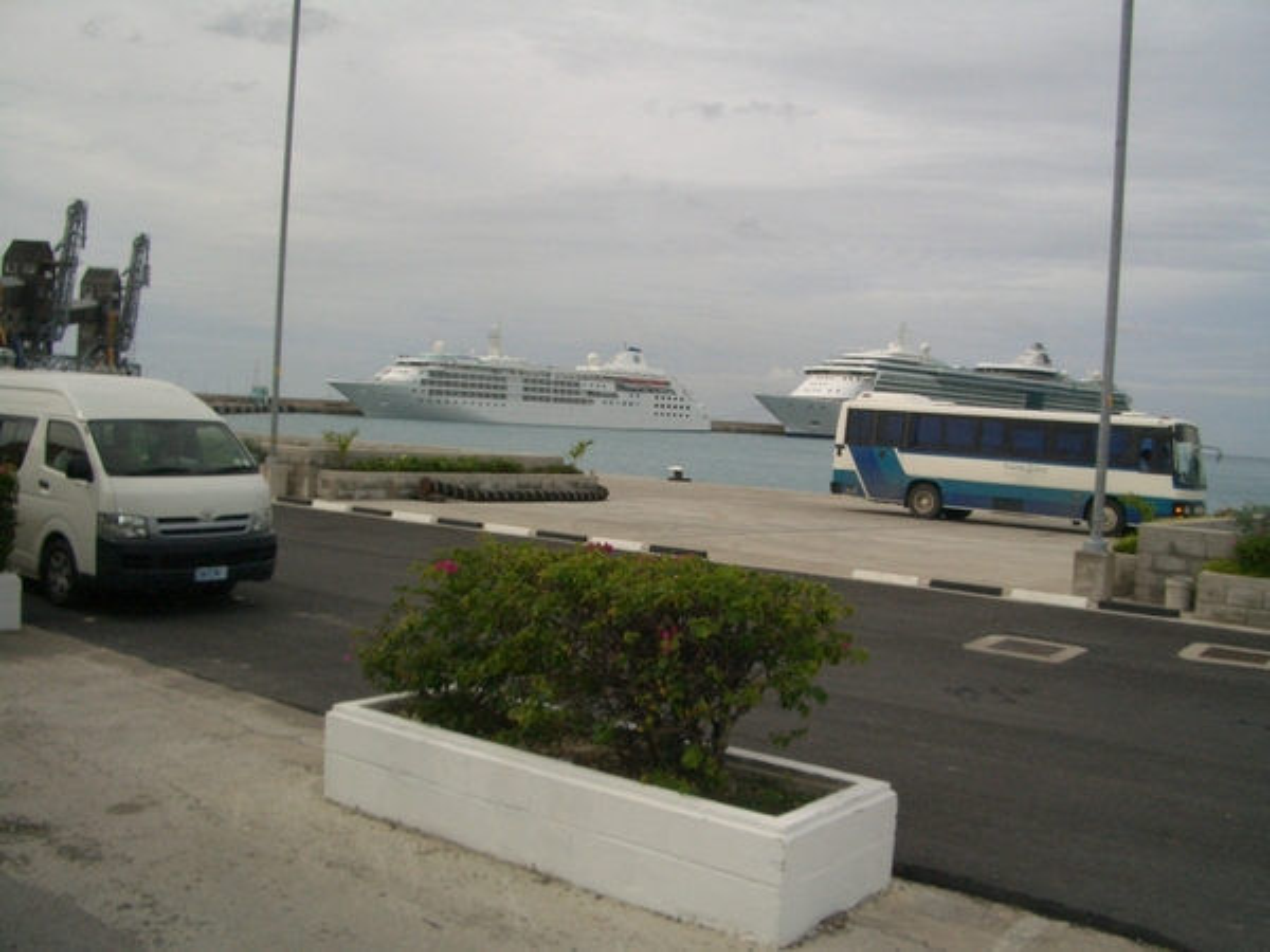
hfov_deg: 52.6
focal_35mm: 35
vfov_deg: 40.7
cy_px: 476
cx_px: 635
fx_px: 1284
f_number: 4.3
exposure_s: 1/2000
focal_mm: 5.8
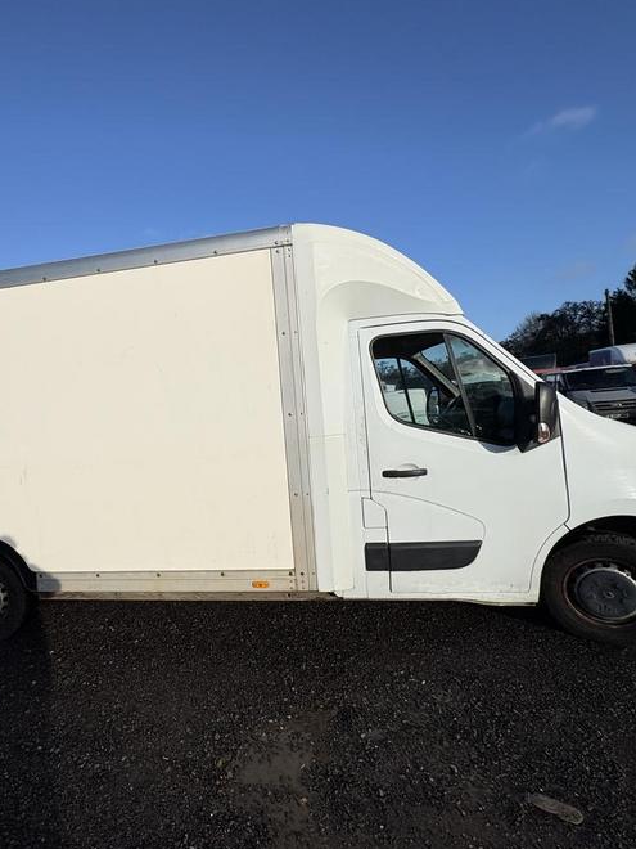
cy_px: 423
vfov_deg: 84.7
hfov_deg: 67.3
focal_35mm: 19
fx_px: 465
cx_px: 226
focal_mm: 2.22
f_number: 2.2
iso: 50
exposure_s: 1/3717
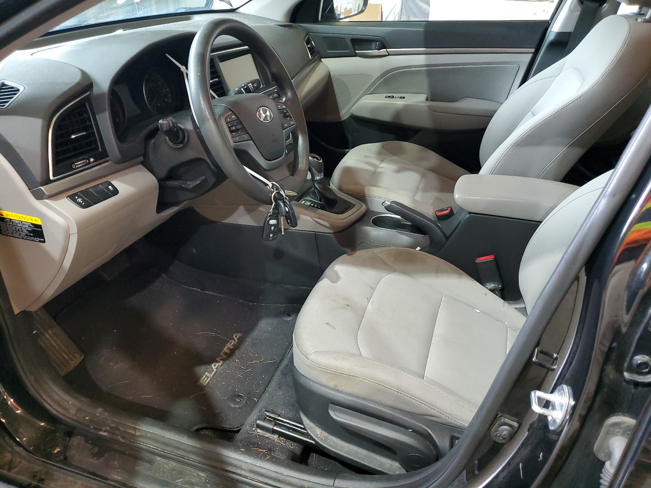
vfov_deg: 53.1
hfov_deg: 67.3
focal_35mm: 26
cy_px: 244
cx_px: 326
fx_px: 489
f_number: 1.5
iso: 296
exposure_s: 1/30
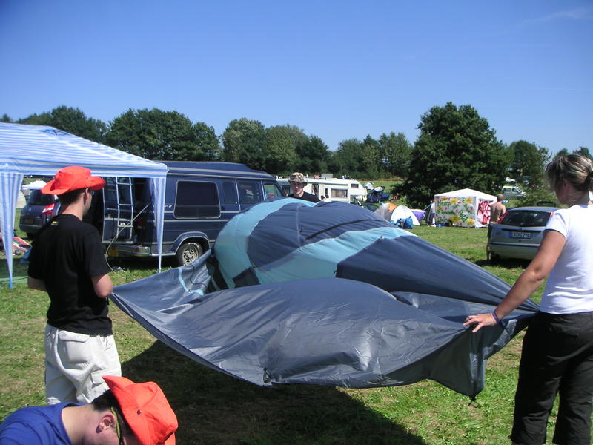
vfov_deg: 37.7
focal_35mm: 38
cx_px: 296
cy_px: 222
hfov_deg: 49.0
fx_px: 651
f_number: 6.7
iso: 50
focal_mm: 6
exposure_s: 1/180
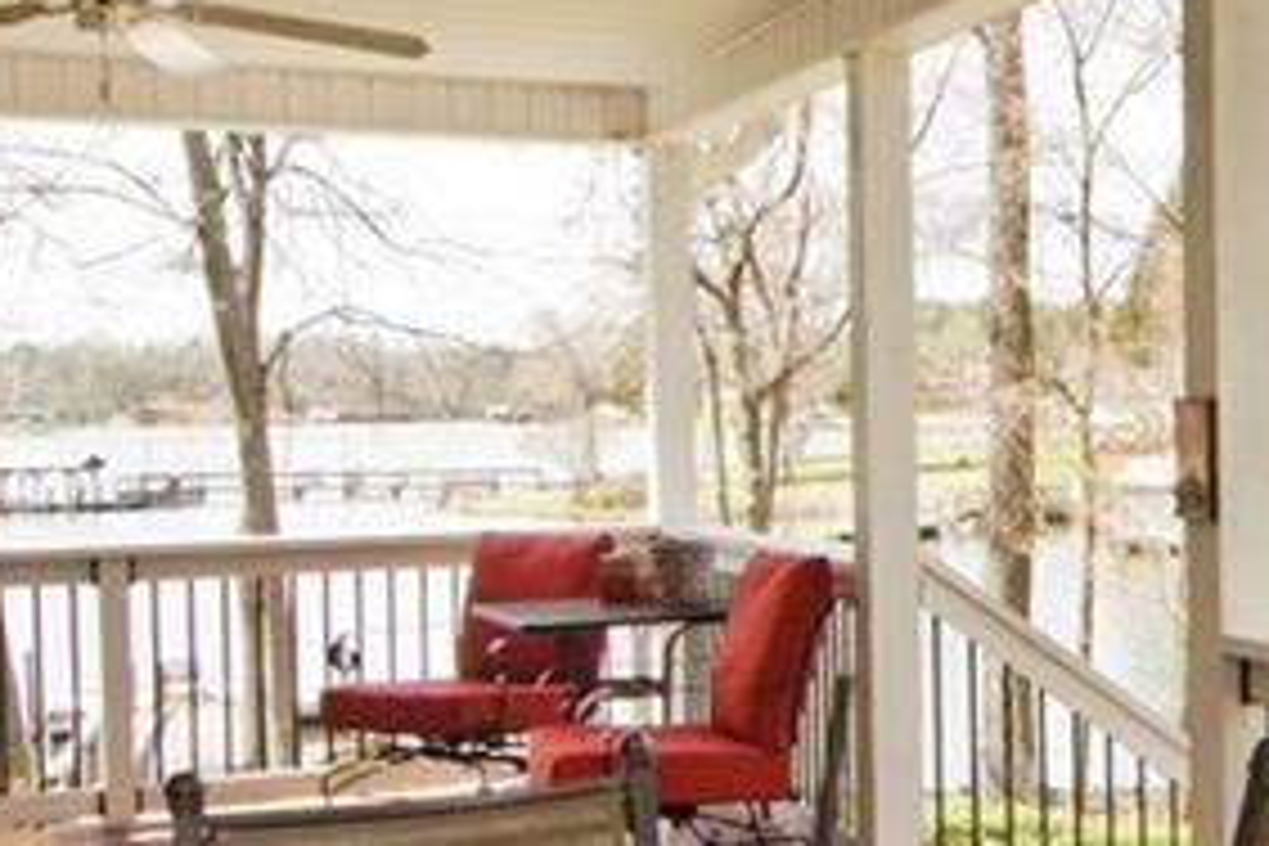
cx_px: 1418
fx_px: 2108
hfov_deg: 29.9
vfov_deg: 22.7
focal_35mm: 60
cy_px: 466
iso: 2000
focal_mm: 11
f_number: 13
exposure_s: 1/250
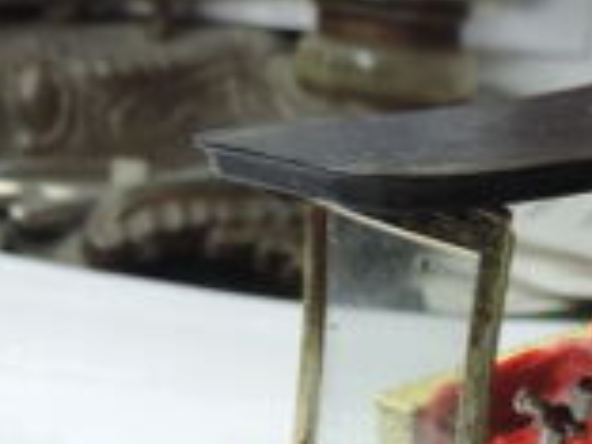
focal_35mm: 74
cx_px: 478
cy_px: 592
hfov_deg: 25.8
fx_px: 1266
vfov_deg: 18.4
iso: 140
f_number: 3
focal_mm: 4.3
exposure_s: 1/30
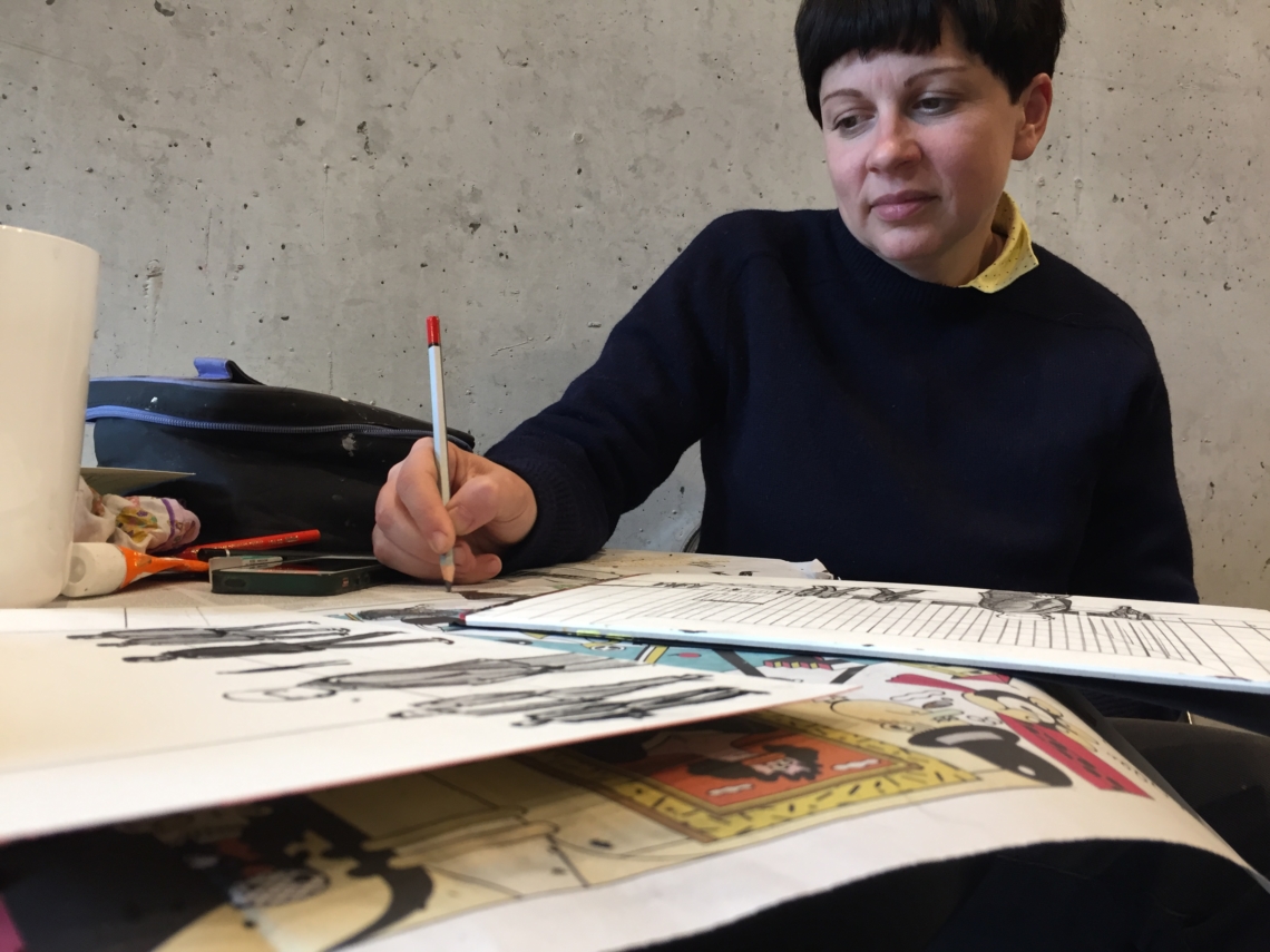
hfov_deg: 61.7
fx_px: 1064
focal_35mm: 29
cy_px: 476
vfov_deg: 48.2
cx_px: 635
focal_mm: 4.15
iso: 100
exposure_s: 1/33
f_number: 2.2
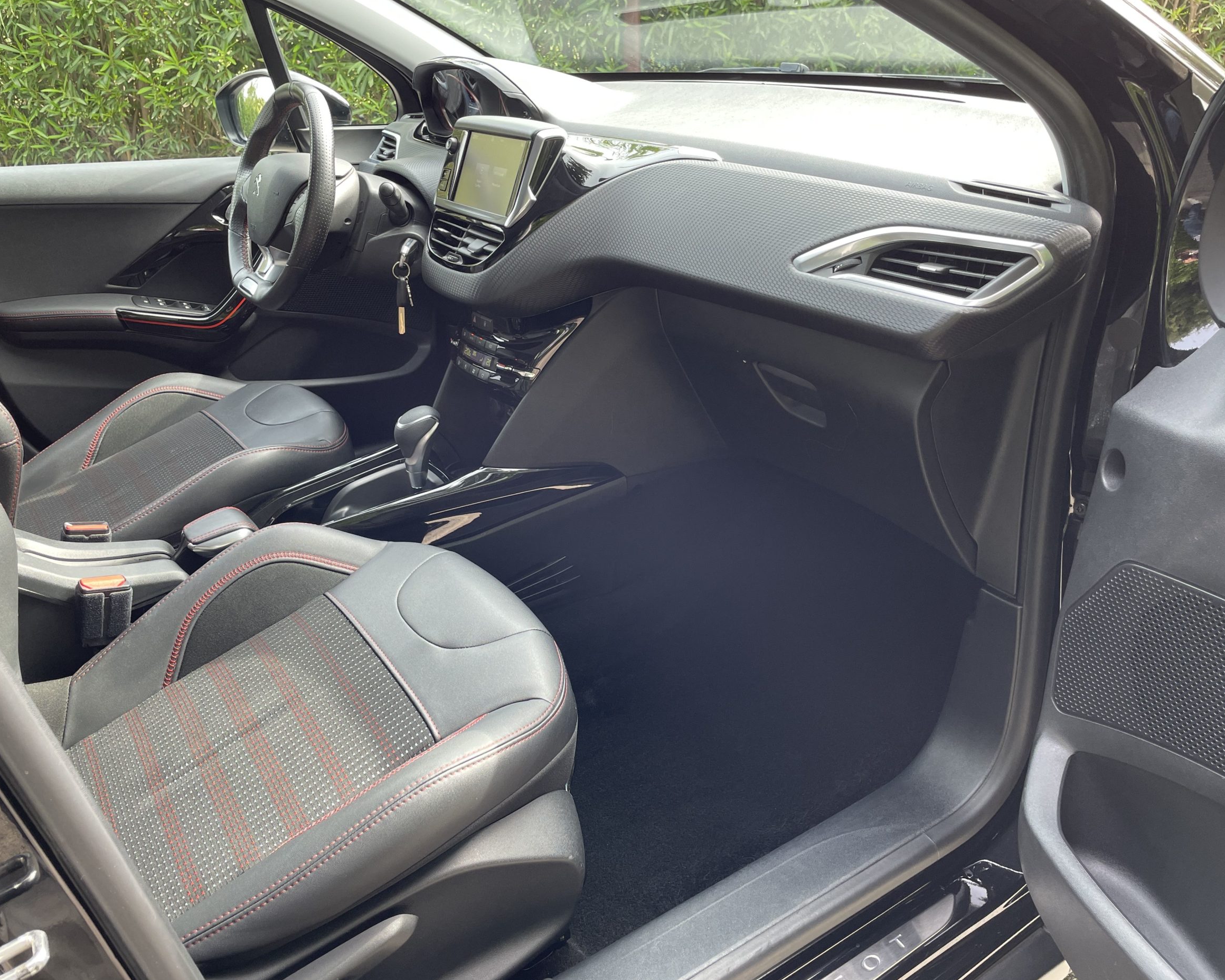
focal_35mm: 28
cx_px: 590
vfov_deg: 51.5
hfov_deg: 62.2
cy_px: 479
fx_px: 1015
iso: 64
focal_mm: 4.2
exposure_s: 1/121
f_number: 1.6
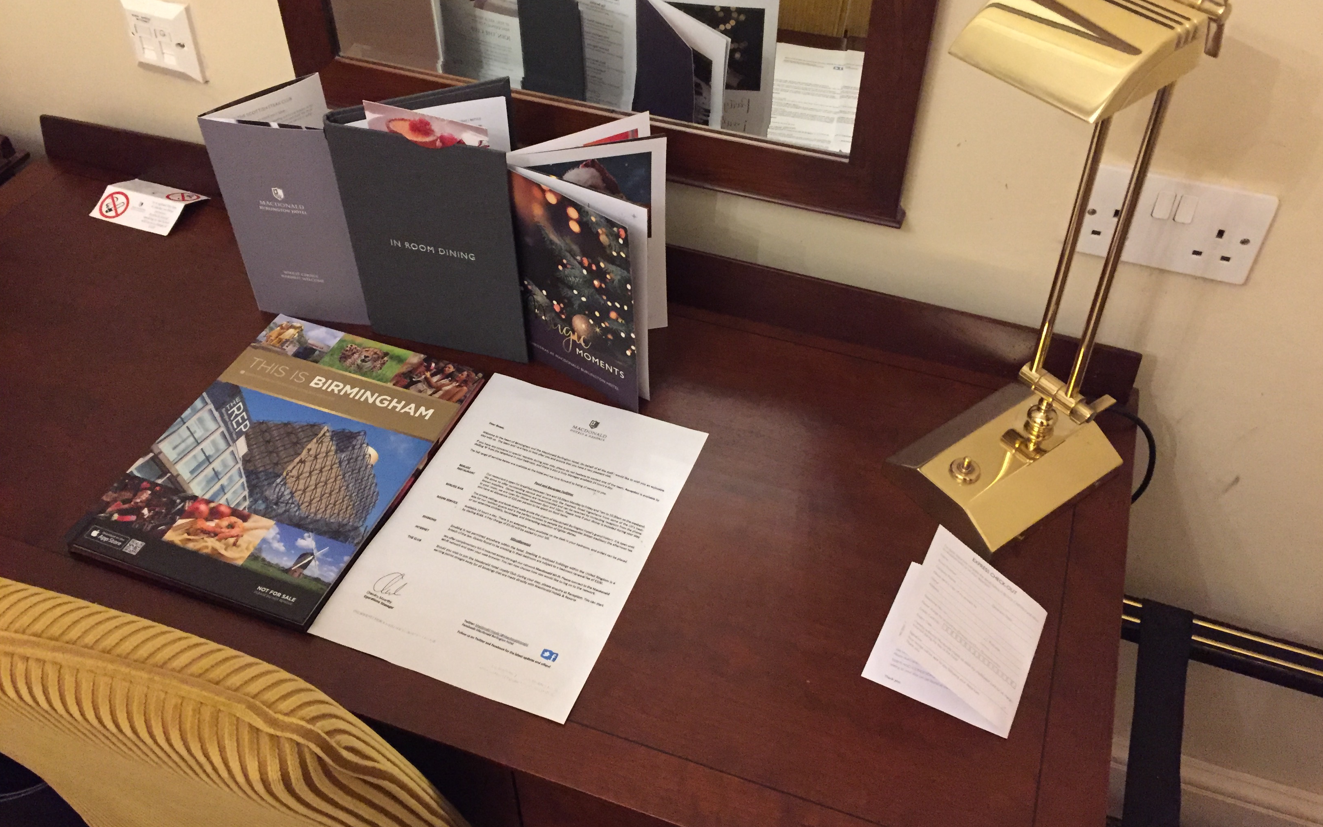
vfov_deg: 40.5
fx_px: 1118
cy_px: 367
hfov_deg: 61.2
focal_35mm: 31
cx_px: 663
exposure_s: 1/17
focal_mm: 4.15
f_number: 2.2
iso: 400
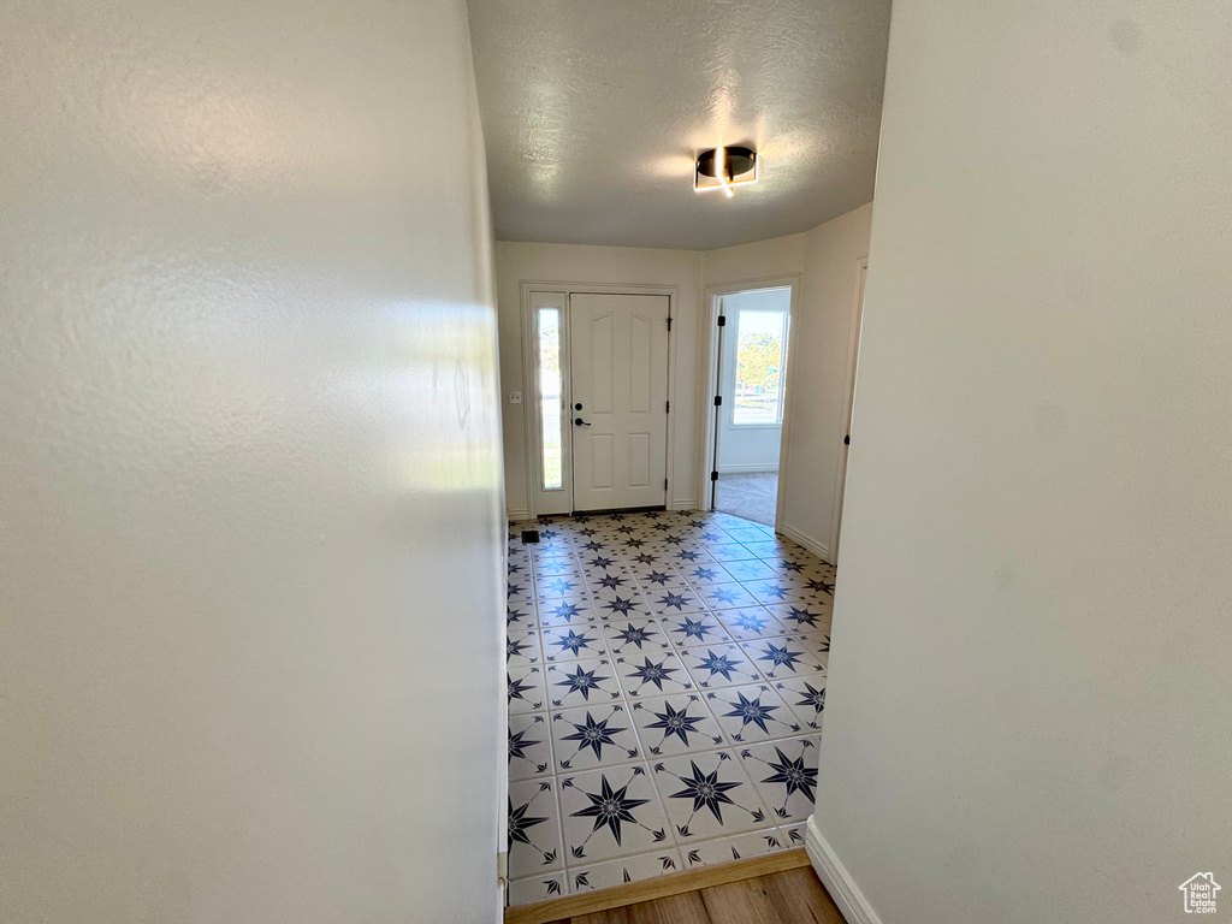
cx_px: 616
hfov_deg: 102.1
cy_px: 462
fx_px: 498
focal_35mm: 14
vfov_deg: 85.7
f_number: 2.2
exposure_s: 1/120
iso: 100
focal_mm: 2.22
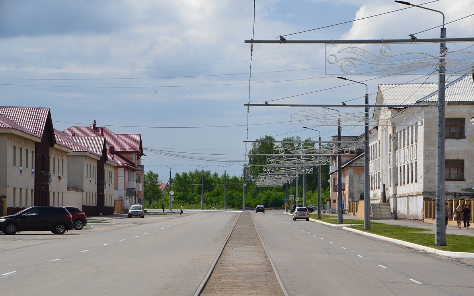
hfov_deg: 18.1
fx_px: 1492
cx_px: 238
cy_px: 150
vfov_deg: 11.3
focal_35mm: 116
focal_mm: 75
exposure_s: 1/800
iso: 400
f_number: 13
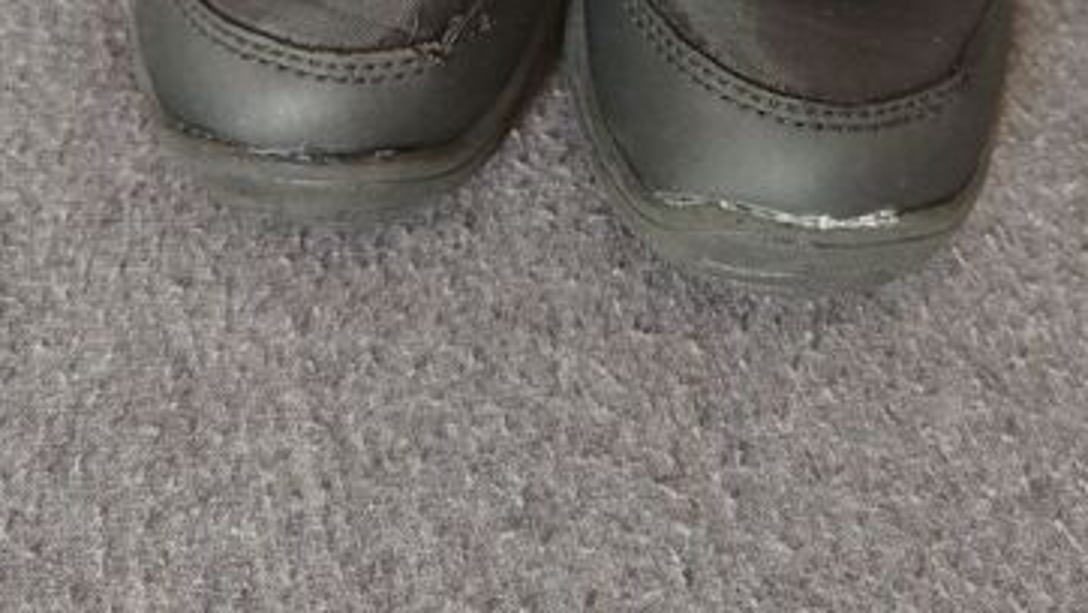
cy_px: -150
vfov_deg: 21.2
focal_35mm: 52
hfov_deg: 39.8
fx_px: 1501
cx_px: 592
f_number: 1.9
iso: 400
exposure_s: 1/50
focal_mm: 6.67
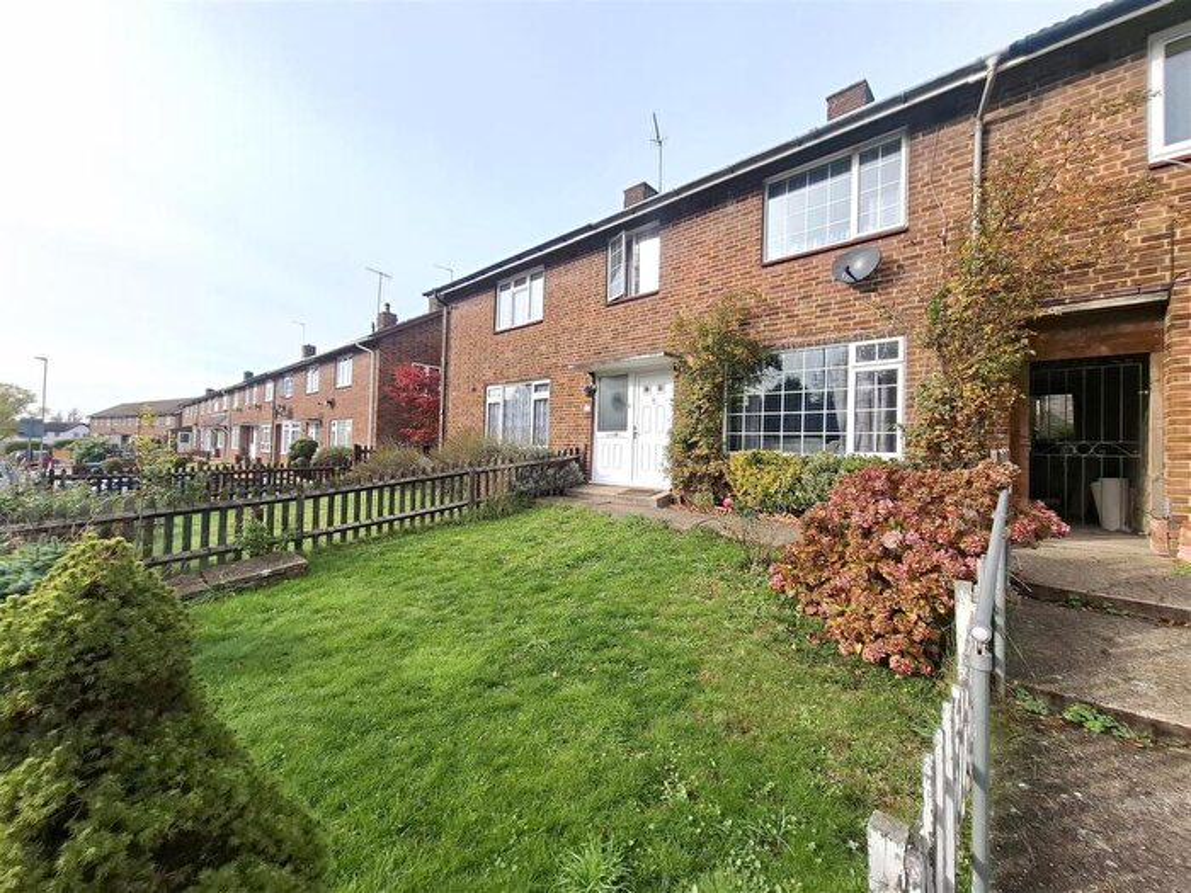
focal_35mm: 13
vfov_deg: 89.9
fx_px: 447
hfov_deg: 106.2
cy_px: 446
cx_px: 596
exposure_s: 1/546
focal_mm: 1.74
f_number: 2.2
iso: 40
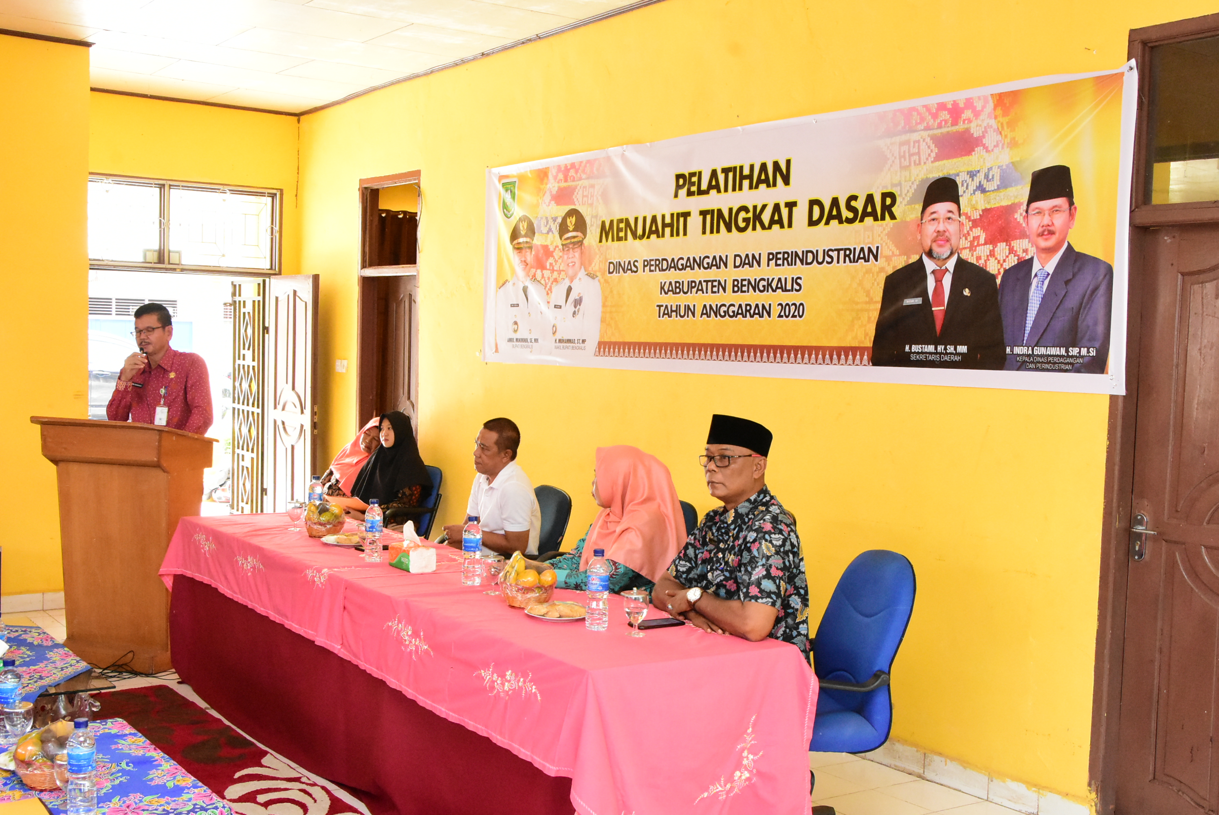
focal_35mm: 39
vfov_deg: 34.3
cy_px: 408
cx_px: 610
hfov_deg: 49.5
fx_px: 1322
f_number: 10
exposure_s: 1/100
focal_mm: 26
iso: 6400
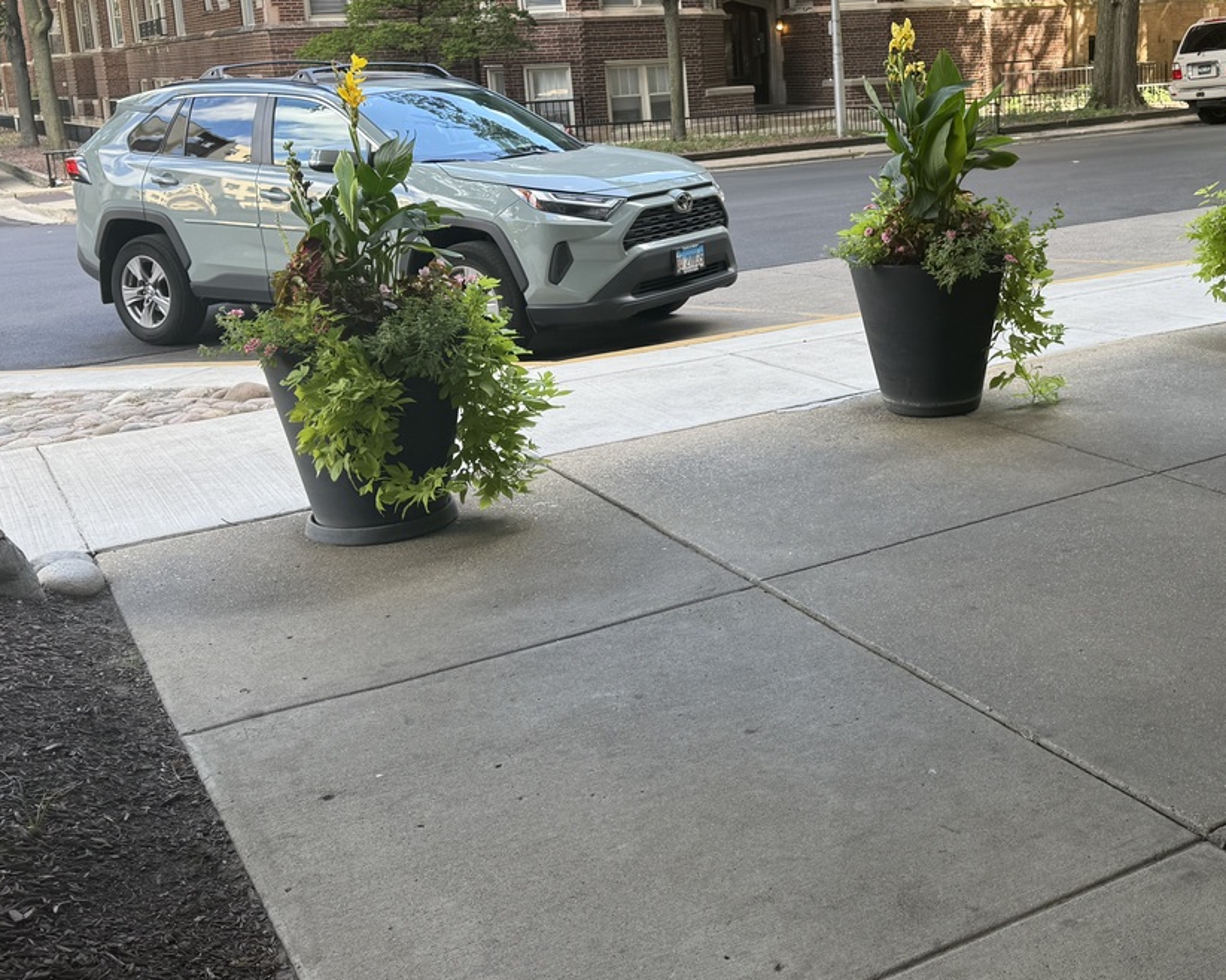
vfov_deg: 35.9
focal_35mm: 41
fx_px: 1487
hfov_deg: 43.8
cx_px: 863
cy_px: 293
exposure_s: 1/189
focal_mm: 6.76
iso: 64
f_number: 1.78
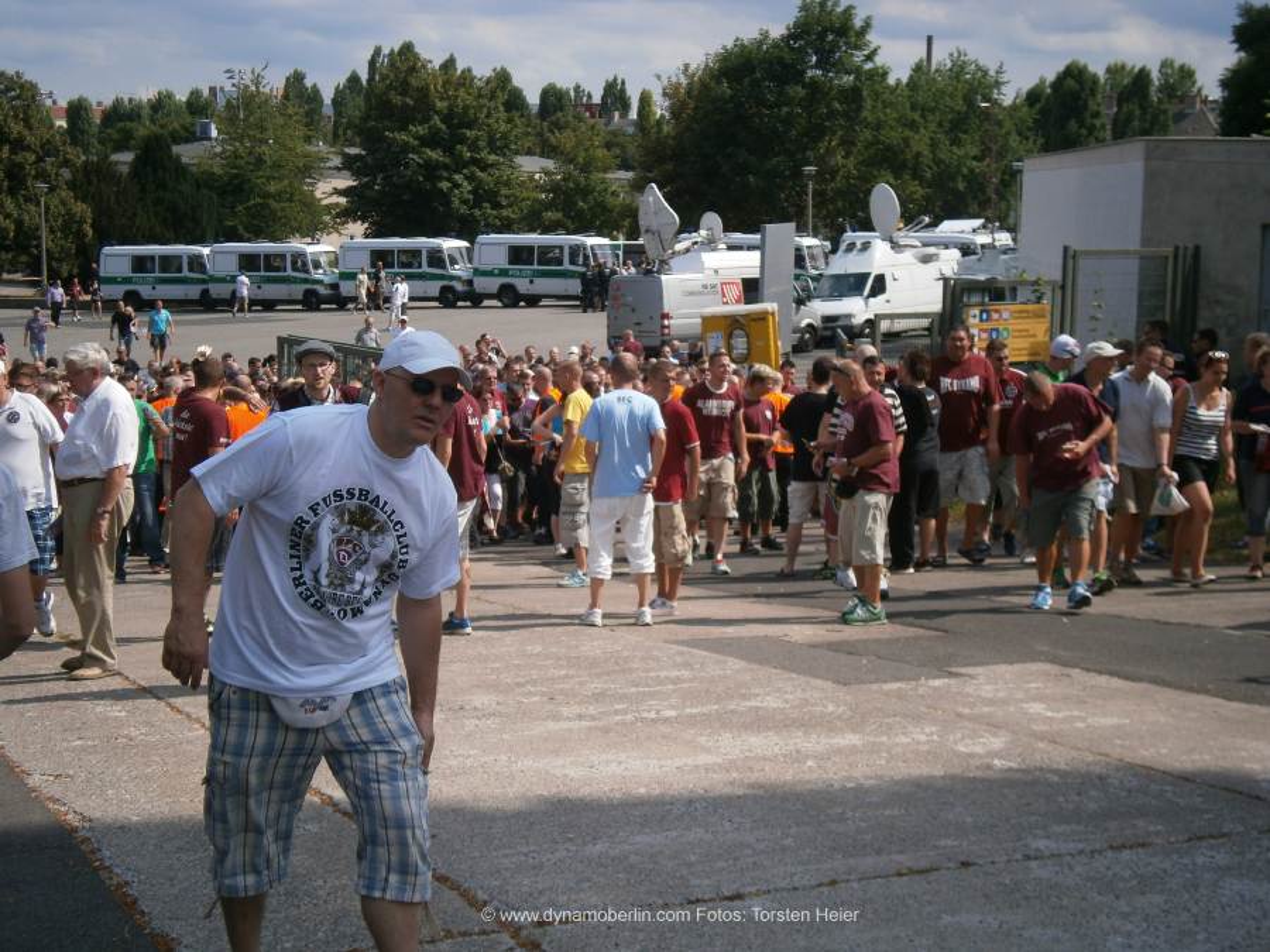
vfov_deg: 24.4
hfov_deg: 32.2
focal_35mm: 60
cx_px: 635
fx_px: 2201
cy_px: 476
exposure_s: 1/800
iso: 80
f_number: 3.9
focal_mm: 10.7
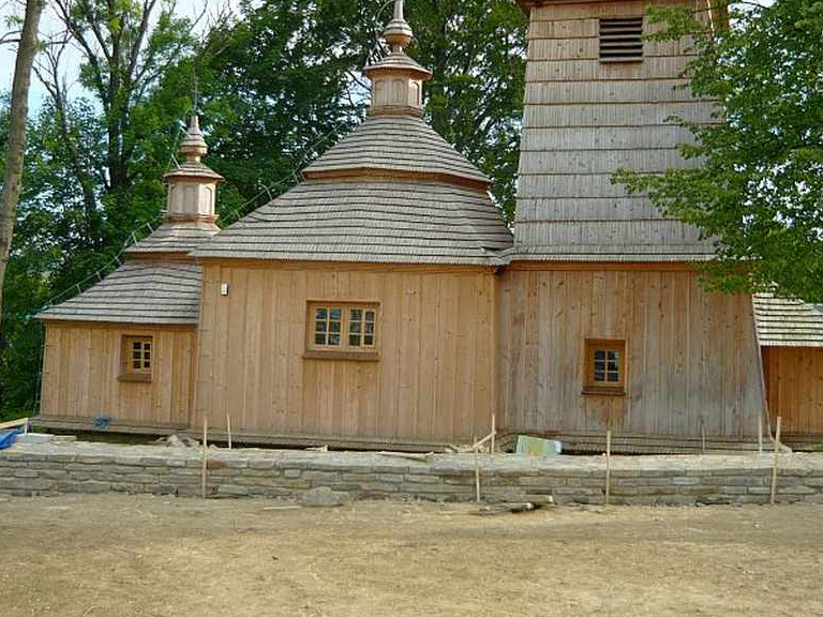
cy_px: 237
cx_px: 409
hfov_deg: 42.9
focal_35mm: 44
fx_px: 1046
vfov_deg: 32.7
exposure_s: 1/500
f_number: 2.8
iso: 100
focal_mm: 5.5
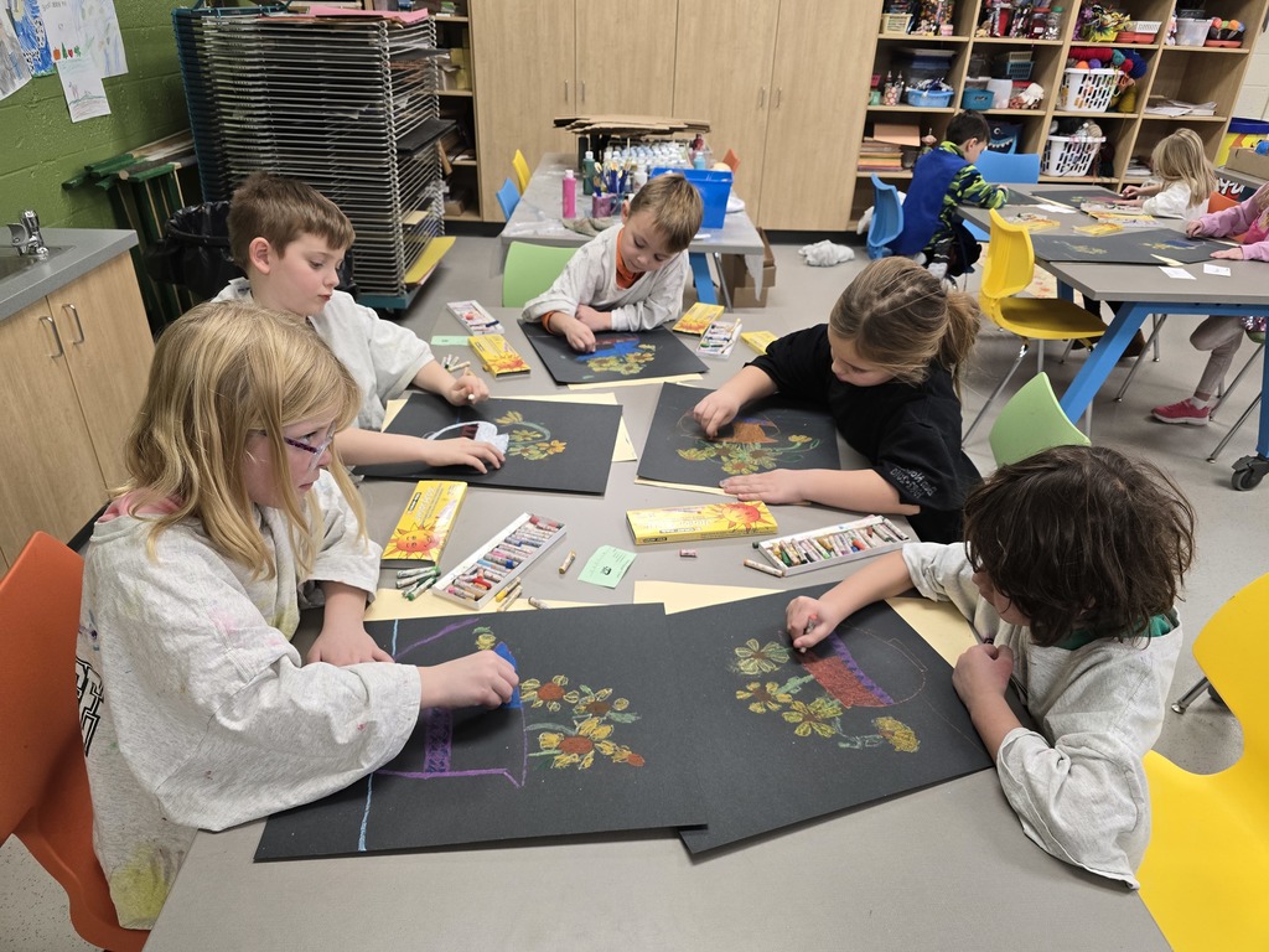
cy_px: 476
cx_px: 634
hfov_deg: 73.9
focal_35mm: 23
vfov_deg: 58.9
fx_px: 843
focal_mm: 6.3
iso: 200
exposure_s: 1/120
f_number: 1.7
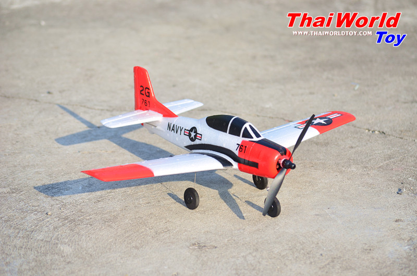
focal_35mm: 112
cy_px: 138
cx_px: 208
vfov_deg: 12.1
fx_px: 1300
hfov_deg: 18.2
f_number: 5.6
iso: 100
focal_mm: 75
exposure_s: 1/320
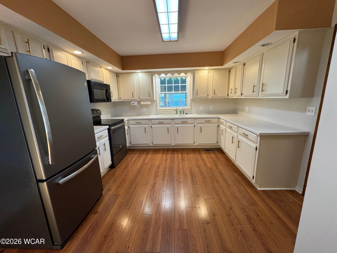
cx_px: 168
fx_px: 136
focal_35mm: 14
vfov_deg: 85.7
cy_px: 126
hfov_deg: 102.1
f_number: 2.2
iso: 250
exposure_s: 1/120
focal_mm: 2.22
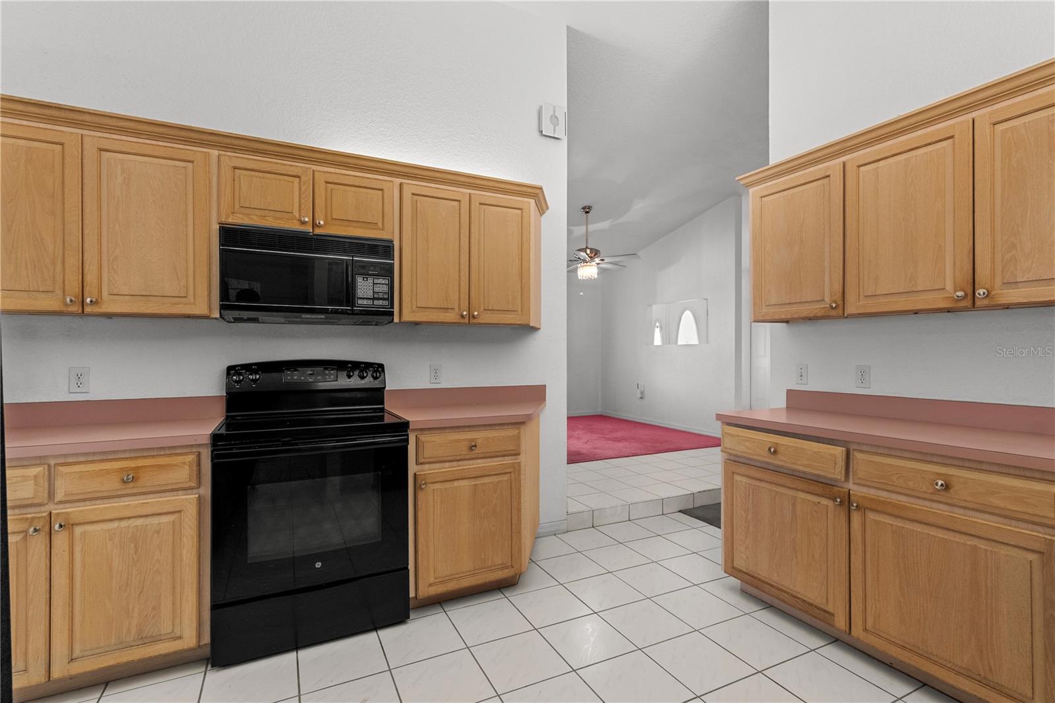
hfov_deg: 100.4
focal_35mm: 15
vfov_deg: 77.3
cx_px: 528
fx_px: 439
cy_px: 352
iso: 640
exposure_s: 1/15
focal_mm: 10
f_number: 7.1
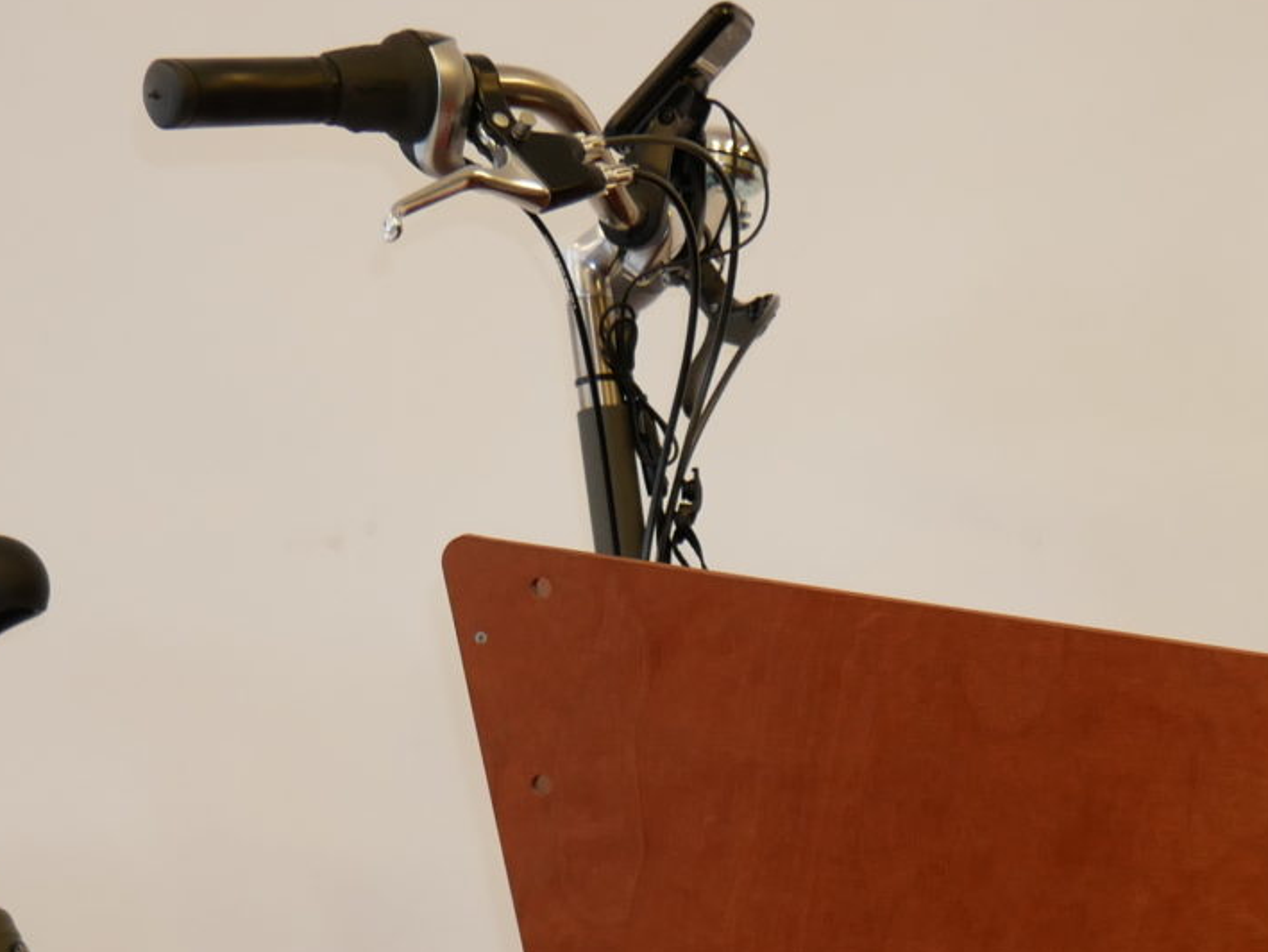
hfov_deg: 18.7
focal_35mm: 104
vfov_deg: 13.9
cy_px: 1106
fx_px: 3810
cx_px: 1036
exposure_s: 1/60
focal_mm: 18
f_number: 3.9
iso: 400
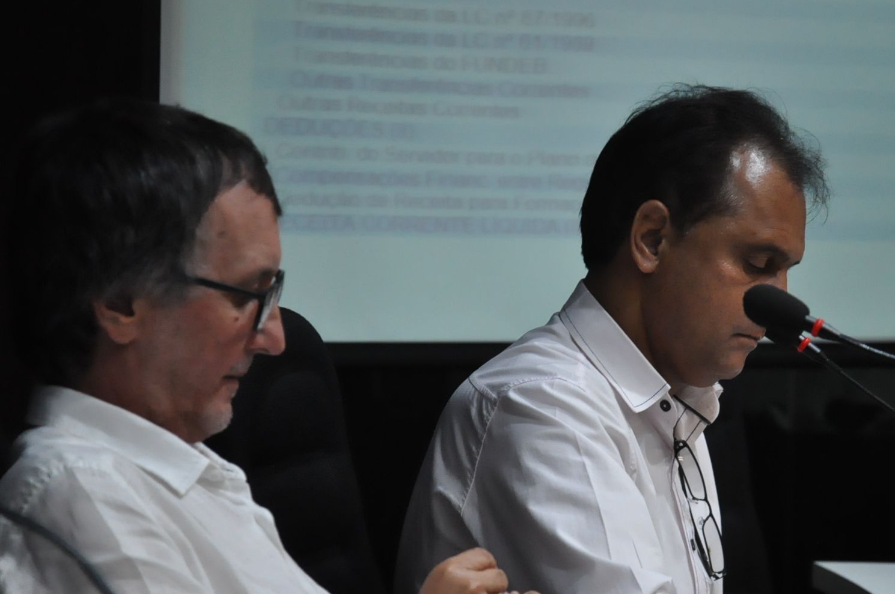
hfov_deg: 9.1
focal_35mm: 227
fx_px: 5630
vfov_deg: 6.0
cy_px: 350
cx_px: 558
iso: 2000
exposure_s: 1/200
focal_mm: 105
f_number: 5.6
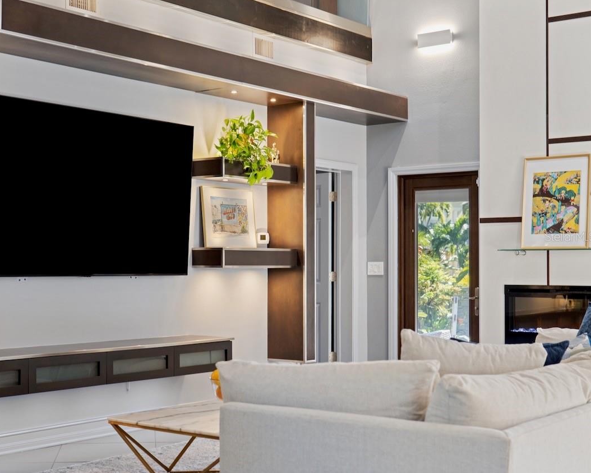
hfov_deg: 32.9
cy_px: 236
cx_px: 239
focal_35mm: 57
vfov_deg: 26.7
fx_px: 997
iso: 400
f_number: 4
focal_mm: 50
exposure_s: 1/10
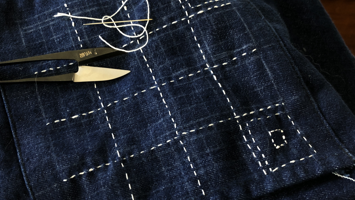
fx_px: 348
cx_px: 152
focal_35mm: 37
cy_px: 107
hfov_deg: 53.8
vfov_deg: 32.0
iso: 100
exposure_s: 1/7
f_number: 1.8
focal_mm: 3.99
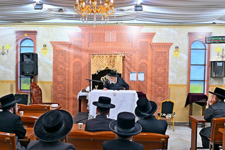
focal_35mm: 36
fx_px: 225
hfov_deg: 53.1
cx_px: 112
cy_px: 75
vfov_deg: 36.8
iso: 800
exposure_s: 1/320
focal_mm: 24
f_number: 4
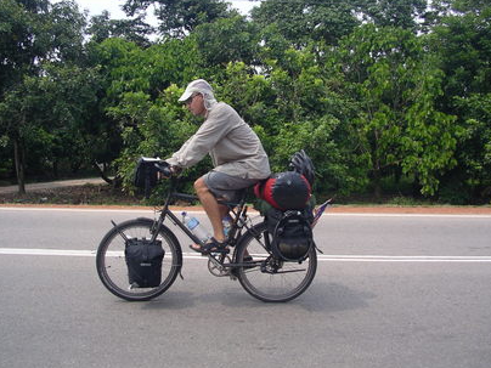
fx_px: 582
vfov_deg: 35.1
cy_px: 188
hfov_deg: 45.8
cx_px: 247
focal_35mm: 41
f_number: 2.8
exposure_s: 1/500
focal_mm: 5.7
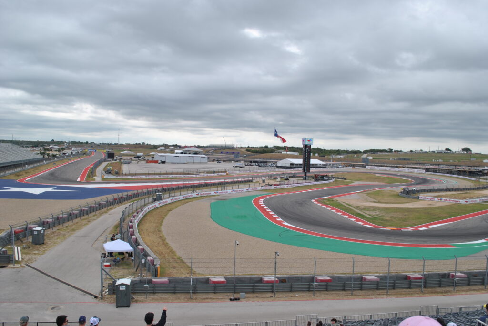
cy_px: 163
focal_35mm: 27
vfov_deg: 48.0
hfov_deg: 67.3
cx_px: 244
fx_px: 366
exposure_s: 1/250
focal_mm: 18
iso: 100
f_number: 8
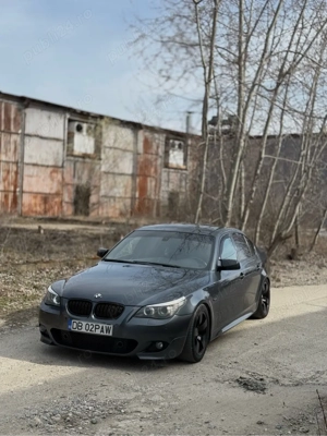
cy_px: 218
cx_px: 164
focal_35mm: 48
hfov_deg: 30.3
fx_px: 605
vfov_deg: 39.7
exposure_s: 1/3096
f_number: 1.78
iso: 100
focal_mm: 6.76
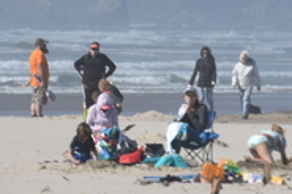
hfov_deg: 1.7
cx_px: -578
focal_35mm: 1177
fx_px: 9538
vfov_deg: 1.2
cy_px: -229
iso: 100
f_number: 9
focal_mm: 170
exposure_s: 1/400
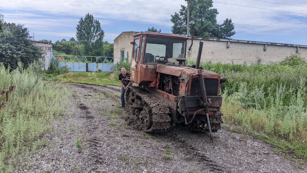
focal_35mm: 30
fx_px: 244
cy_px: 97
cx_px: 156
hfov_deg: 64.3
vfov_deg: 38.9
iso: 54
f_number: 1.8
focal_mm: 4.44
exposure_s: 1/2933
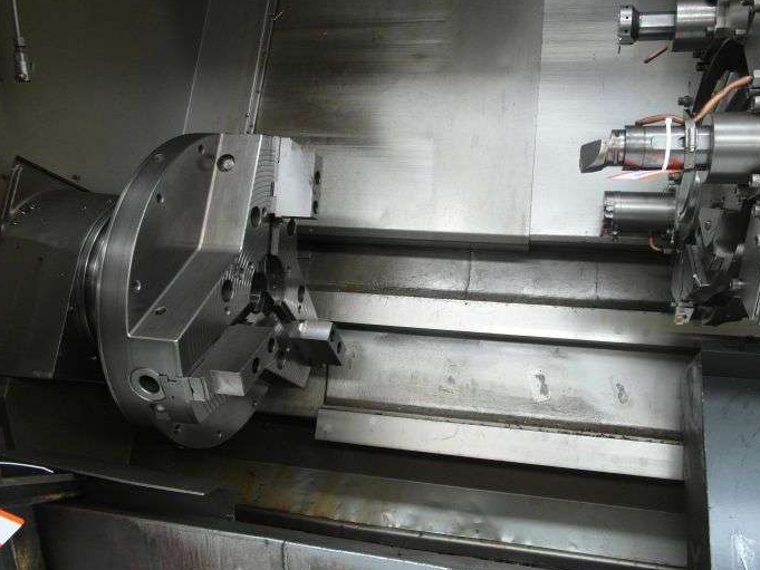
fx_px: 593
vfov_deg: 51.3
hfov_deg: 65.0
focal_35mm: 27
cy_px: 267
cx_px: 434
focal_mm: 4.1
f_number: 2.8
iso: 240
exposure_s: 1/45
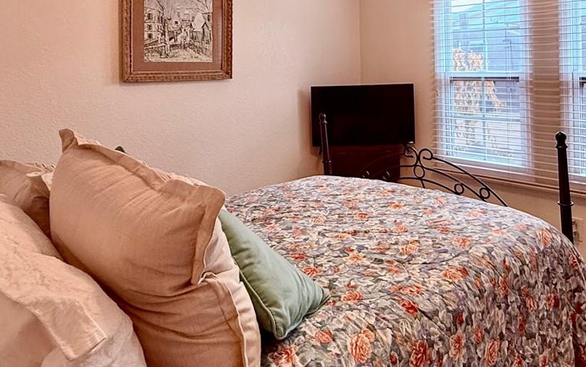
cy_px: 66
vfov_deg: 38.8
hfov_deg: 60.7
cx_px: 350
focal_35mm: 31
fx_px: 495
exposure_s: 1/120
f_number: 2.2
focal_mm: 2.22
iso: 100
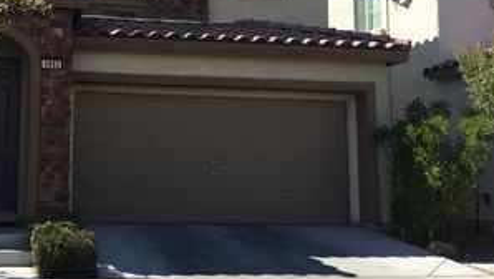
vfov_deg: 22.5
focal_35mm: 53
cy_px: 74
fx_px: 695
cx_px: 85
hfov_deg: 37.5
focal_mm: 4.15
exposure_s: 1/905
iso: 25
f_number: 2.2
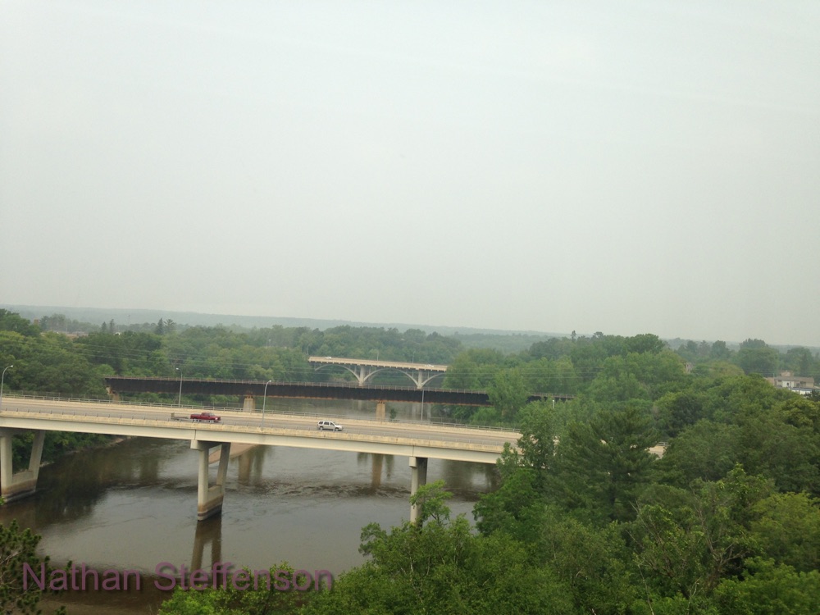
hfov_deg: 55.4
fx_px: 782
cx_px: 410
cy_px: 308
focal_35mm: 33
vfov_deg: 42.9
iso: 50
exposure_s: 1/1004
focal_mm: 4.12
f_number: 2.4
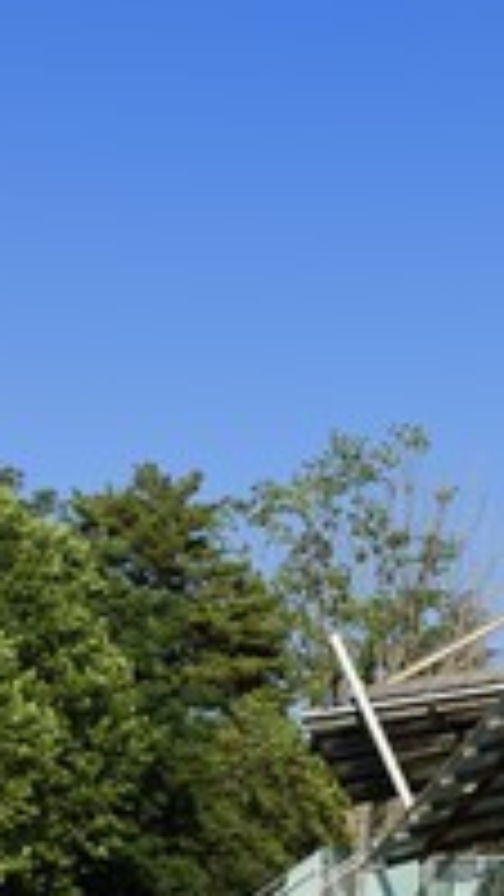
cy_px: 540
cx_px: 848
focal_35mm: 155
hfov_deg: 7.6
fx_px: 3681
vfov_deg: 13.9
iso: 200
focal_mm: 70
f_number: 13
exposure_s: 1/250
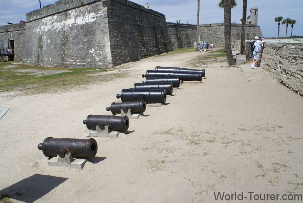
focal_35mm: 30
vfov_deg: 43.7
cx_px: 152
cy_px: 102
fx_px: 253
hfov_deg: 61.9
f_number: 10
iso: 100
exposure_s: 1/250
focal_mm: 20
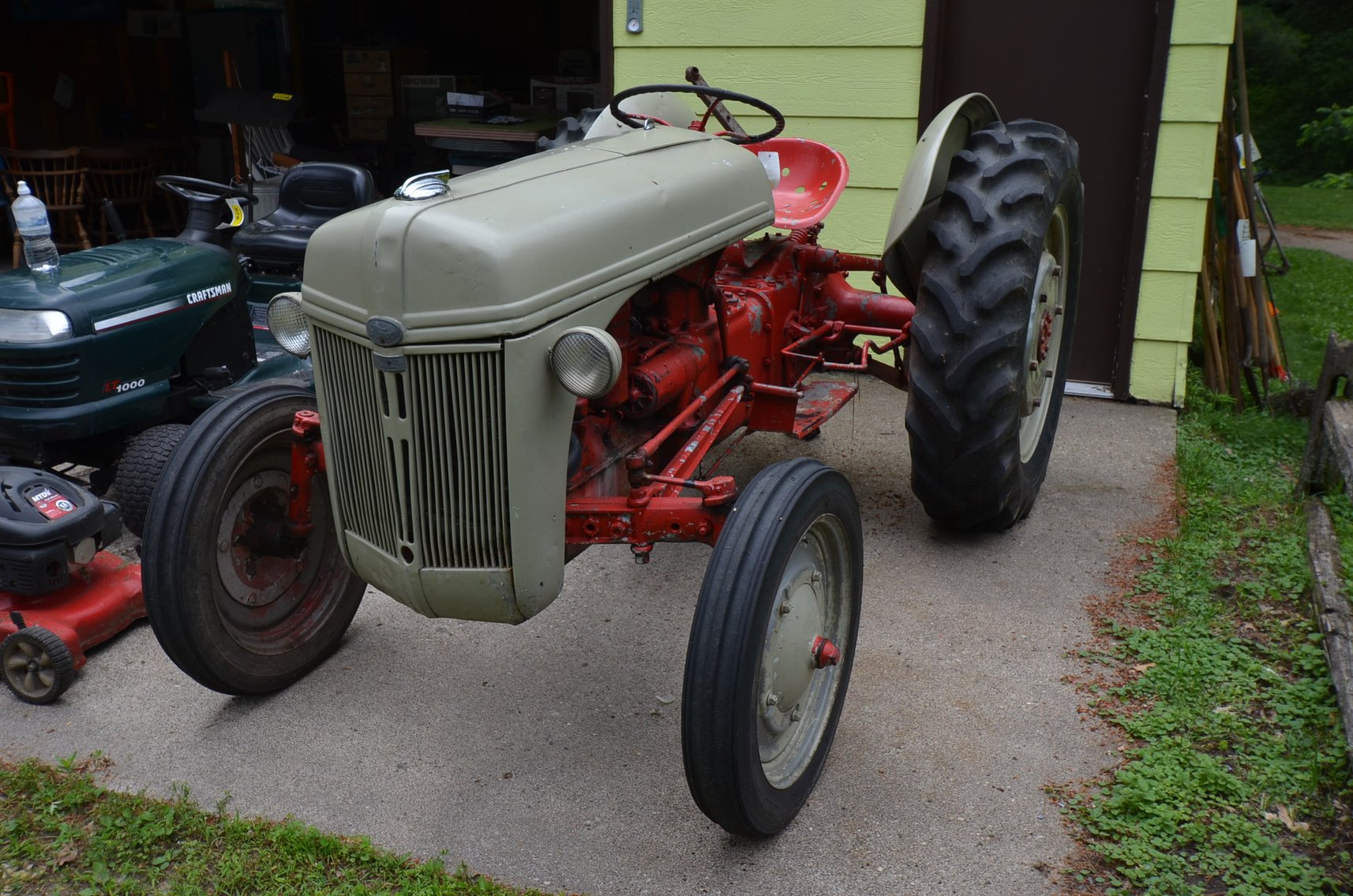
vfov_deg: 39.8
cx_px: 676
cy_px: 448
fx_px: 1238
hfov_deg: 57.3
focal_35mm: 33
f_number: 8
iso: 180
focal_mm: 22
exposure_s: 1/250
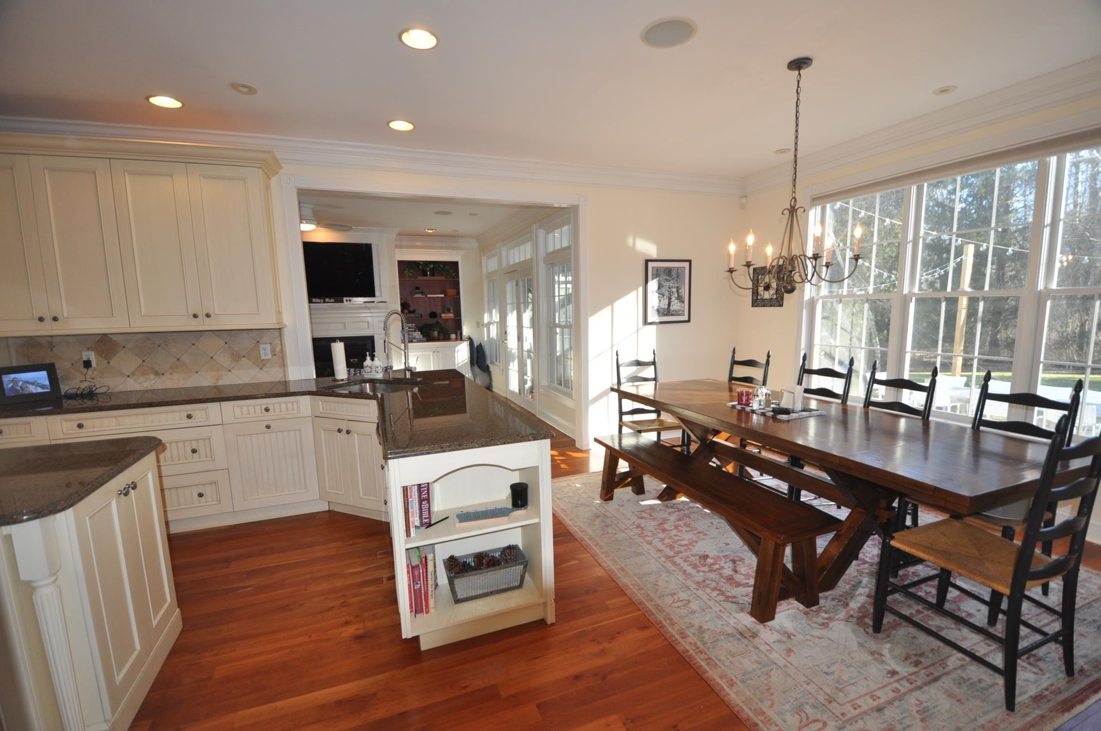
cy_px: 366
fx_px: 458
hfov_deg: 100.5
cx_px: 550
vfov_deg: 77.2
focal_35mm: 15
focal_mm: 10
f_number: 3.5
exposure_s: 1/160
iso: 400
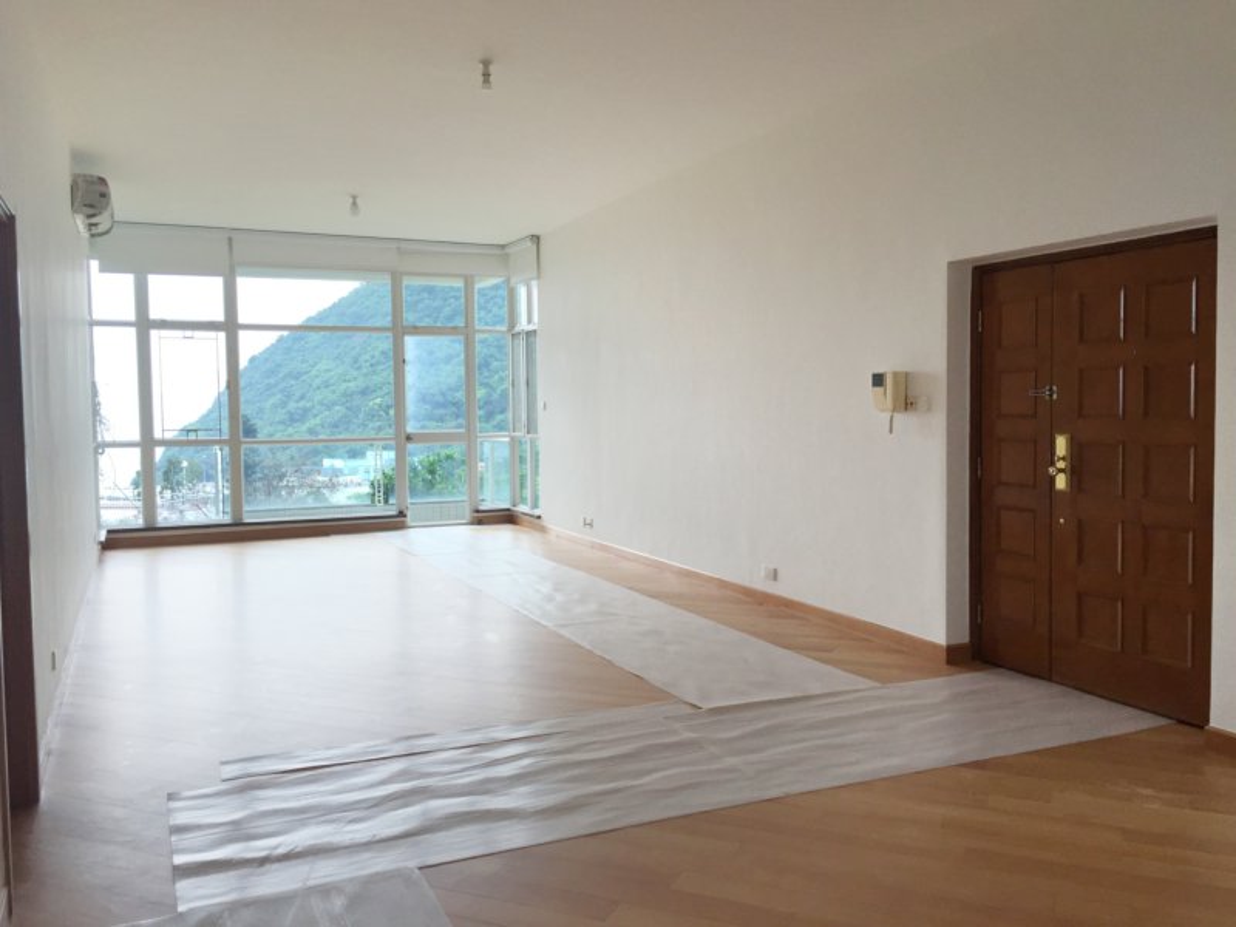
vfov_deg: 48.2
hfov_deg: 61.7
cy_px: 464
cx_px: 618
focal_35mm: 29
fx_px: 1035
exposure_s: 1/60
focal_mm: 4.15
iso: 32
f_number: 2.2
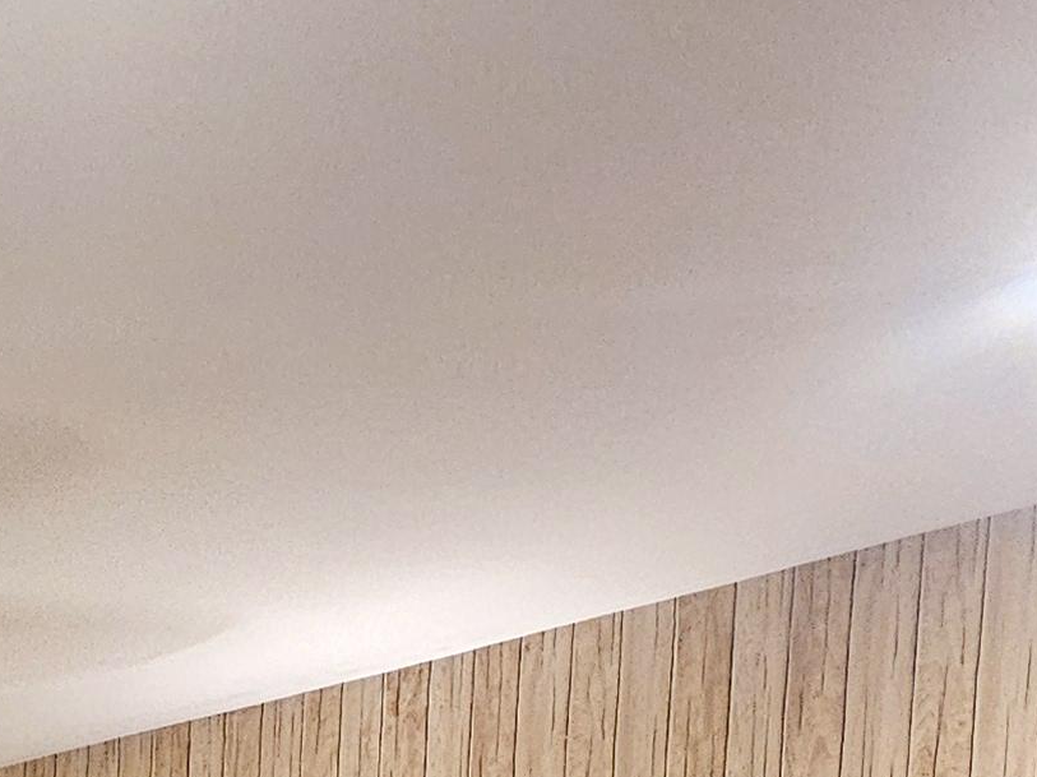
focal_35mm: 64
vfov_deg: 17.2
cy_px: 1526
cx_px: -140
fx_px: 1916
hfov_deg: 27.4
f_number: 2.2
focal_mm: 2.2
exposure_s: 1/33
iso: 320
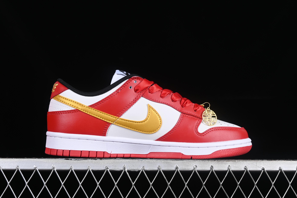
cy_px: 99
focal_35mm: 75
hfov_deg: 27.0
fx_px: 619
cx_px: 148
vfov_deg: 18.2
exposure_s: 1/80
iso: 160
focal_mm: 50
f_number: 8
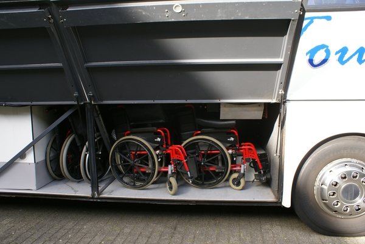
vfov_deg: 47.9
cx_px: 182
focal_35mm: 27
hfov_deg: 67.4
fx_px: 274
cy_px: 122
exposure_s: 1/60
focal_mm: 18
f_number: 7.1
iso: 100
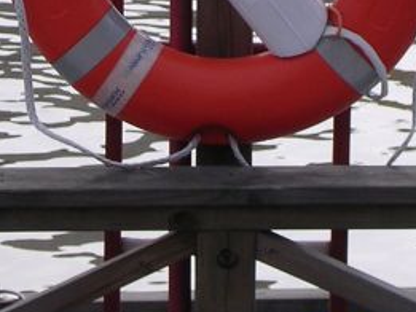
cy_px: -140
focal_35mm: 337
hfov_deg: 5.9
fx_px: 4052
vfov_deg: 4.4
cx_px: 217
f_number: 4.8
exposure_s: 1/329
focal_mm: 16.7
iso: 100
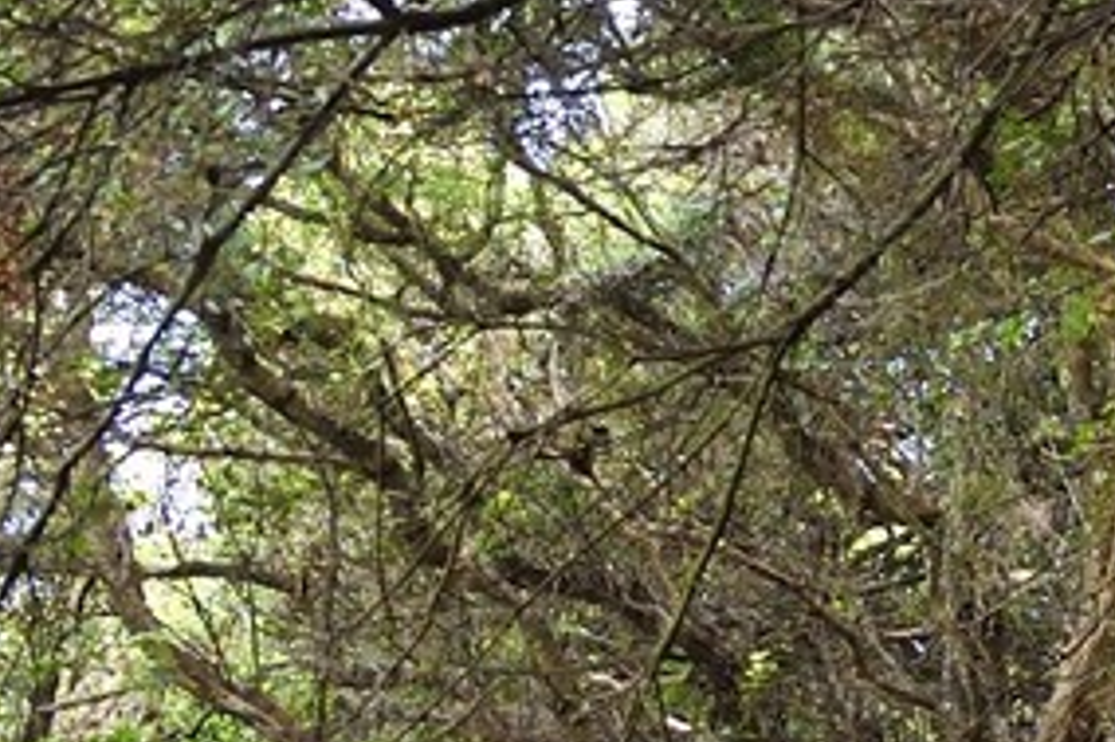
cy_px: -253
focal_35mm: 169
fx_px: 5231
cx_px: 2799
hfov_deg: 10.3
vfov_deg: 8.0
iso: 1250
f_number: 7.1
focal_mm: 30
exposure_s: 1/80
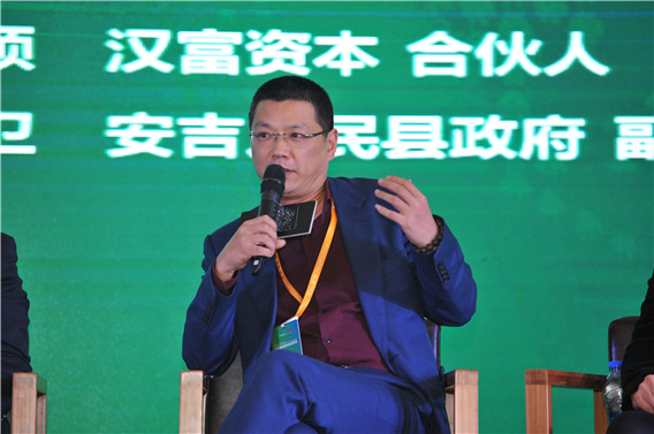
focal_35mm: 175
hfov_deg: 11.8
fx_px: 3175
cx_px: 327
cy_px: 217
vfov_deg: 7.8
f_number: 3.2
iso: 800
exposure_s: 1/125
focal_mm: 175
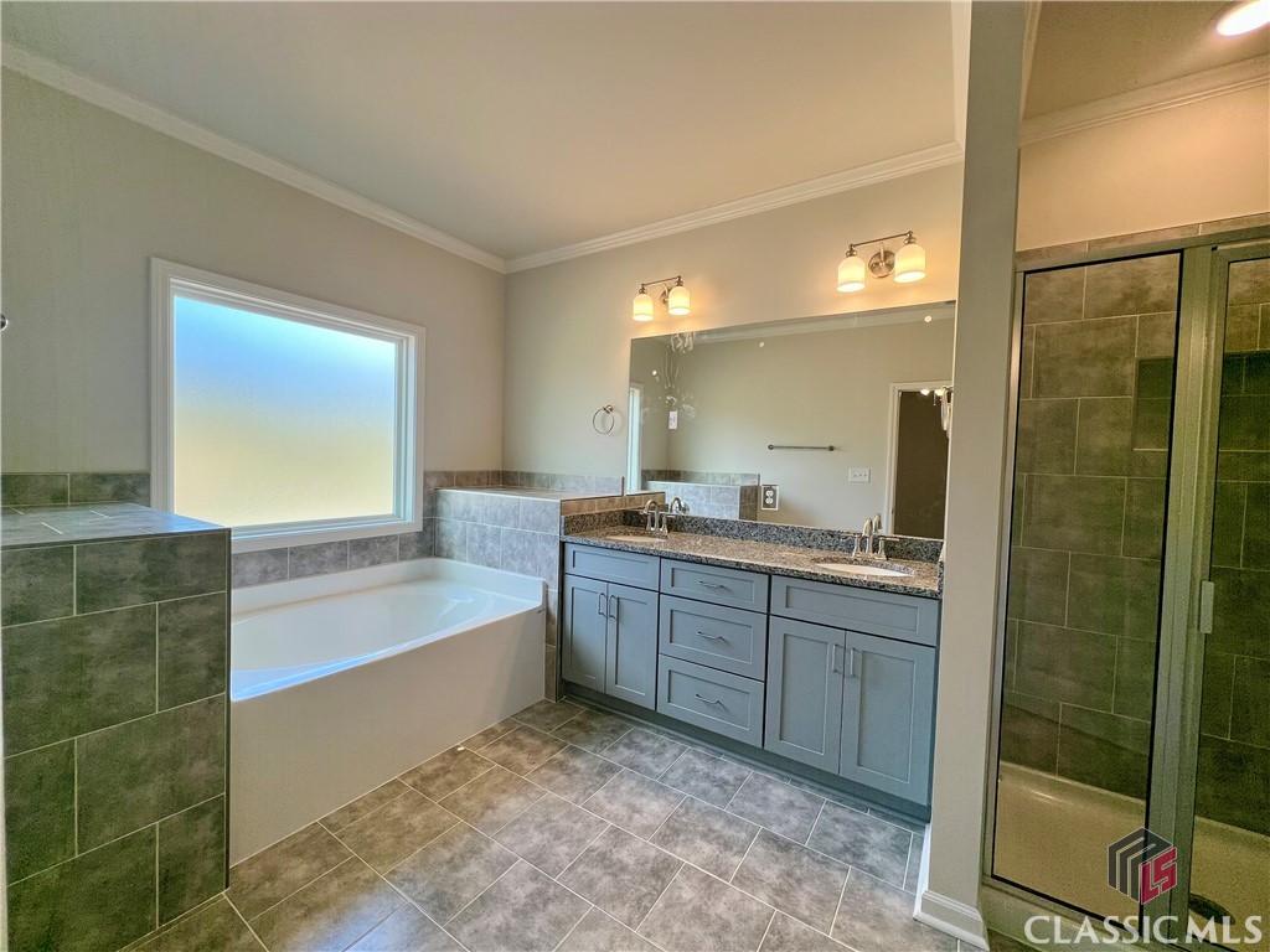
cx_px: 635
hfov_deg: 106.2
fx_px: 477
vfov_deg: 89.9
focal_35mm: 13
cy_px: 476
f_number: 1.8
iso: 64
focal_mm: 1.57
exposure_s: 1/120
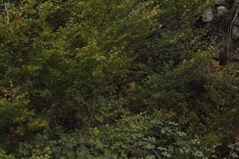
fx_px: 1102
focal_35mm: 166
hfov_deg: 11.9
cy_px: -128
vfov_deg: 8.0
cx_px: 338
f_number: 11
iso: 800
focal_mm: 38
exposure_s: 1/160
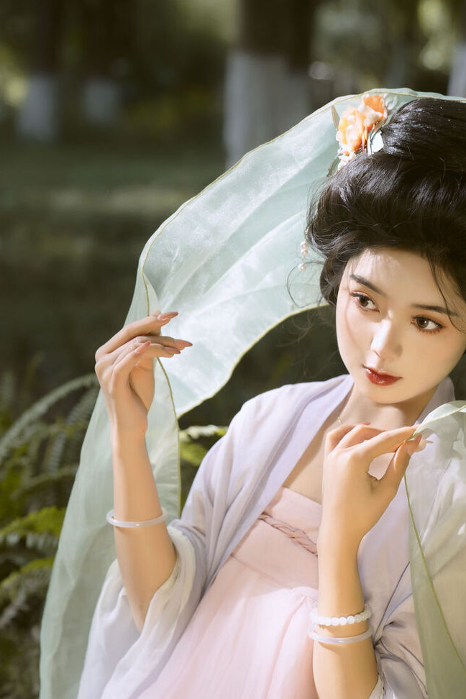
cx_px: 350
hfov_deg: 14.5
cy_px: 528
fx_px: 1825
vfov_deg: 21.5
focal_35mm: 94
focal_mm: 58
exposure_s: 1/320
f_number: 2.8
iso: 160
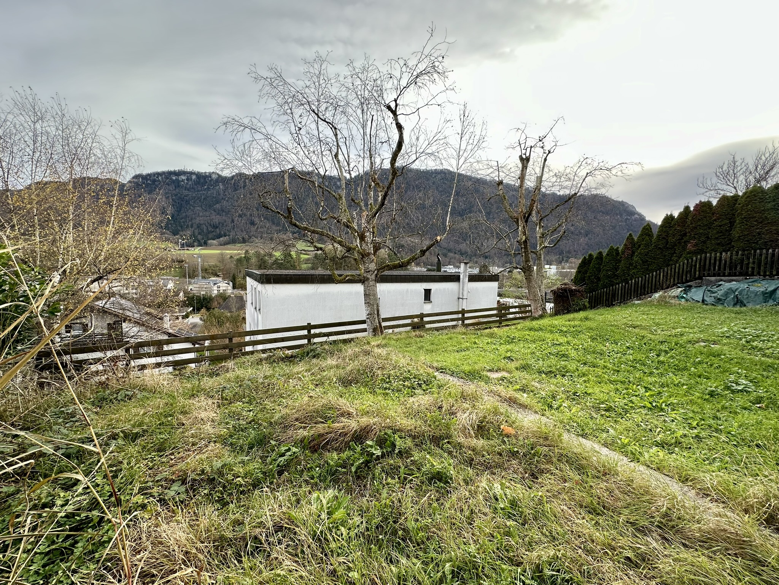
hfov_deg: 102.1
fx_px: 315
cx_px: 390
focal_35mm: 14
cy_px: 292
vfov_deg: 85.7
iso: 40
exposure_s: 1/290
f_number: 2.2
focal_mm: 2.22
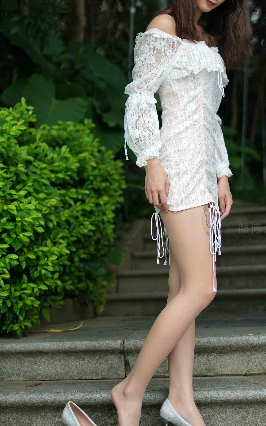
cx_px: 167
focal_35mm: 70
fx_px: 812
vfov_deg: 29.3
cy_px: 165
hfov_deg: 18.6
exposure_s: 1/2500
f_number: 2
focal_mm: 50
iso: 200
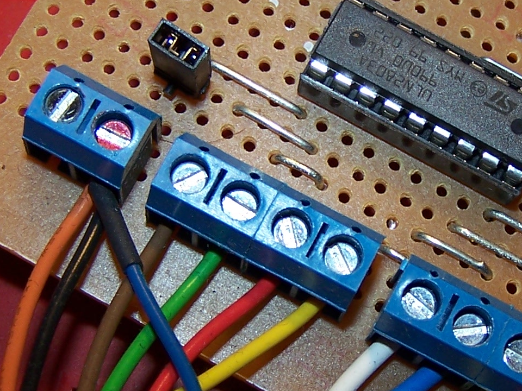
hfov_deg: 19.2
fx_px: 1538
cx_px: 372
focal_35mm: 102
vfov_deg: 14.5
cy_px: 193
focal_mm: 6.3
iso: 80
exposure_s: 1/60
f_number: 2.8
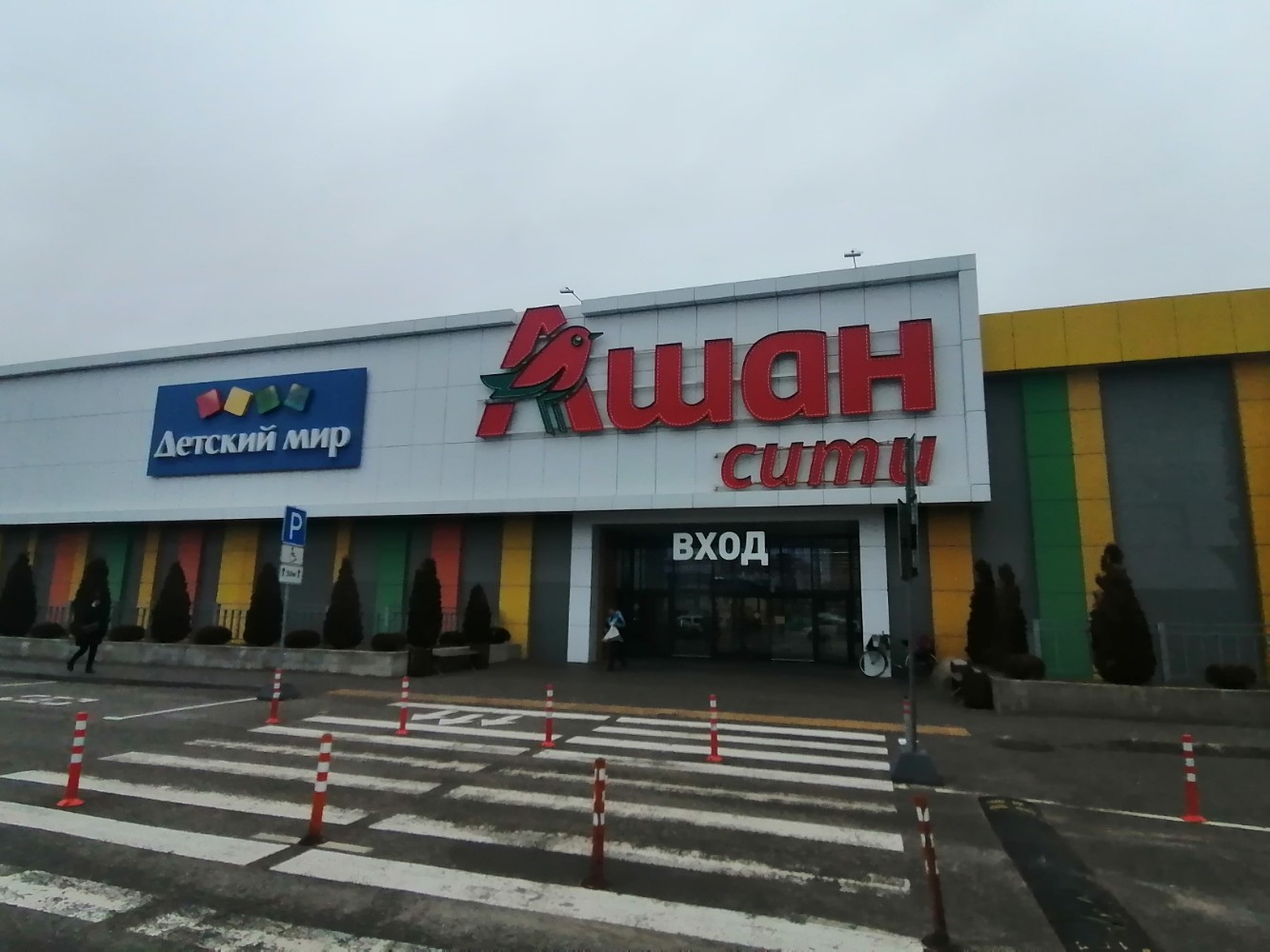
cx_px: 635
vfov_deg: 68.7
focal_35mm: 19
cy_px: 476
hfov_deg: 84.7
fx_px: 697
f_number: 2.4
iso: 160
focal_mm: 1.78
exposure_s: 1/909
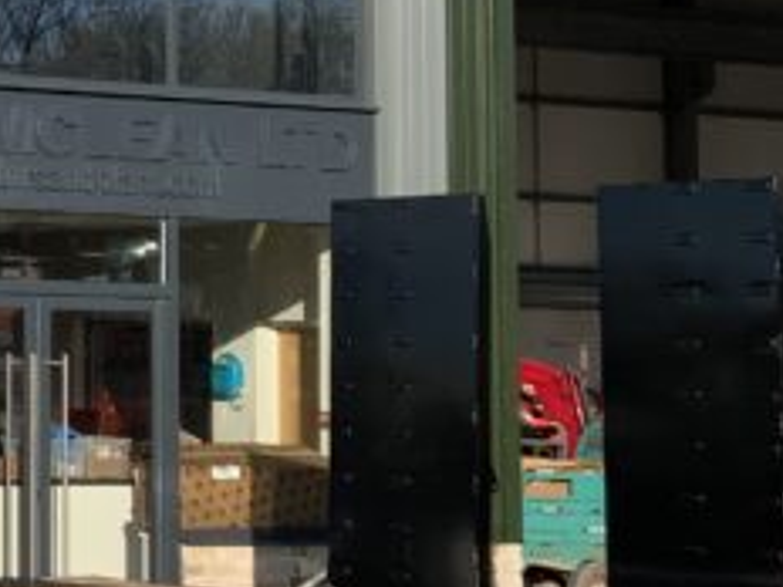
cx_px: -233
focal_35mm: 128
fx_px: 2895
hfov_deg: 14.7
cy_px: 7
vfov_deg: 11.5
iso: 16
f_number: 1.8
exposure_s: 1/1848
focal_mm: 3
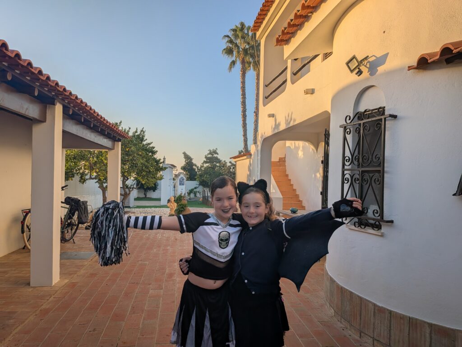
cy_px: 174
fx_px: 320
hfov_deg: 71.6
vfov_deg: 56.8
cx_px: 231
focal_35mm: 24
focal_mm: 4.53
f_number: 1.7
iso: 30
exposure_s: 1/924
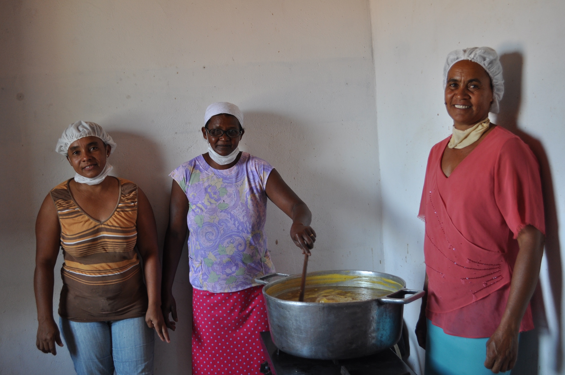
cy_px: 188
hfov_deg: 46.5
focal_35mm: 42
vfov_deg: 31.8
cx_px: 282
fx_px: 658
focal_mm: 28
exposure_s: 1/60
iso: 400
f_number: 4.5
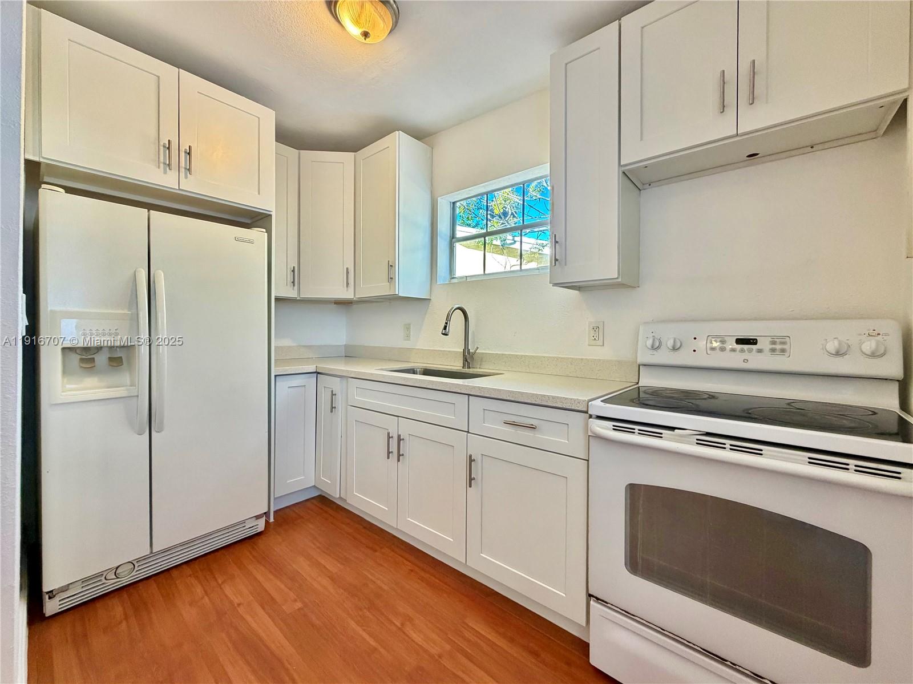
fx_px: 369
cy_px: 342
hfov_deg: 102.1
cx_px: 456
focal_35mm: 14
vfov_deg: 85.6
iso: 320
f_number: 2.2
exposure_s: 1/60
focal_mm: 2.22
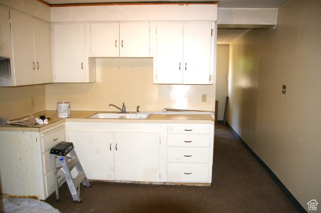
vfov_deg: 47.9
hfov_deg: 67.4
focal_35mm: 27
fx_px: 241
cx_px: 160
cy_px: 106
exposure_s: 1/30
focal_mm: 18
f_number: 3.5
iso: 200
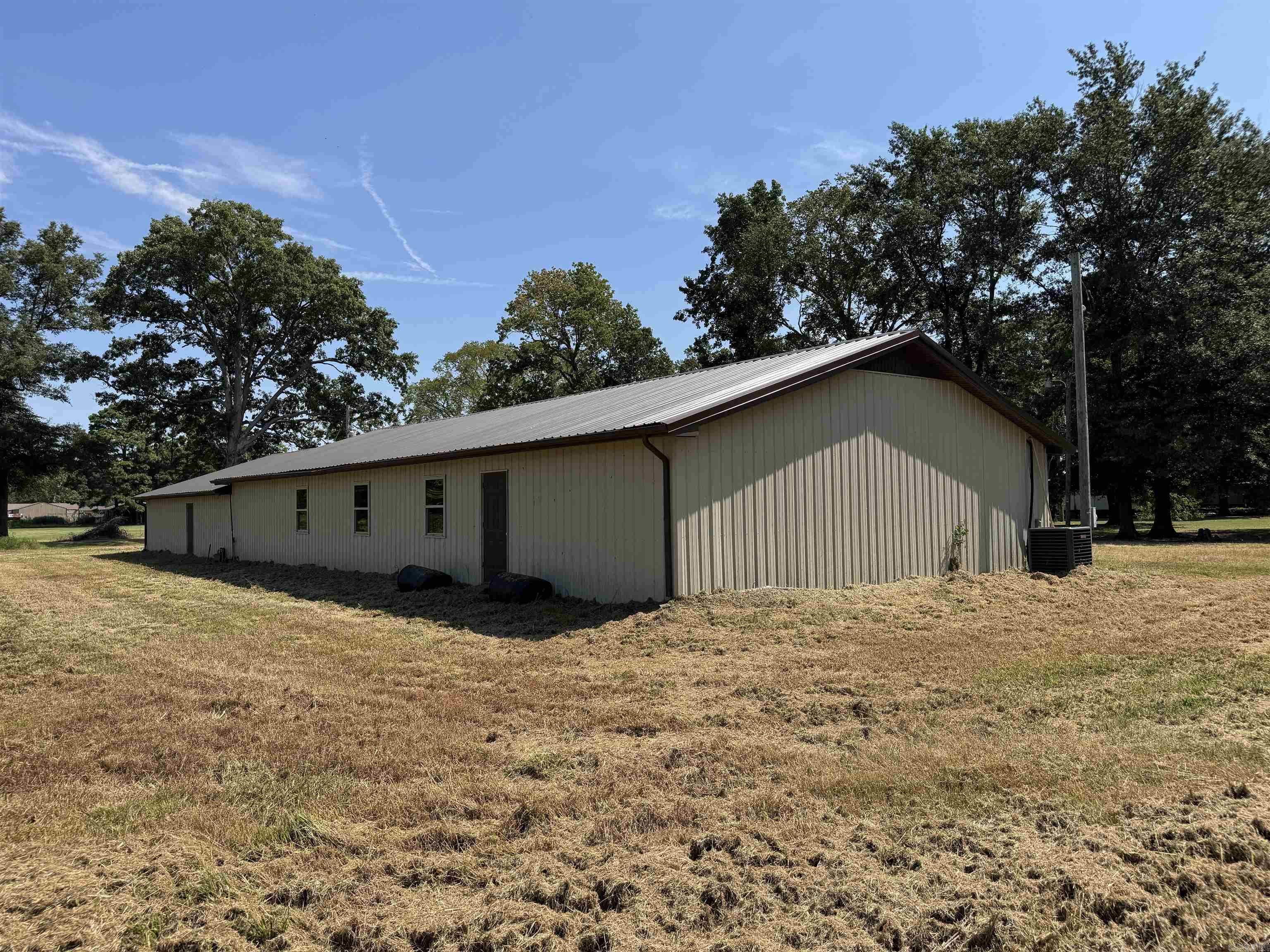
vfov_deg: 56.8
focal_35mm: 24
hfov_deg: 71.6
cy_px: 476
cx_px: 635
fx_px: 881
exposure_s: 1/4608
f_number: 1.78
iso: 80
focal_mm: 6.76
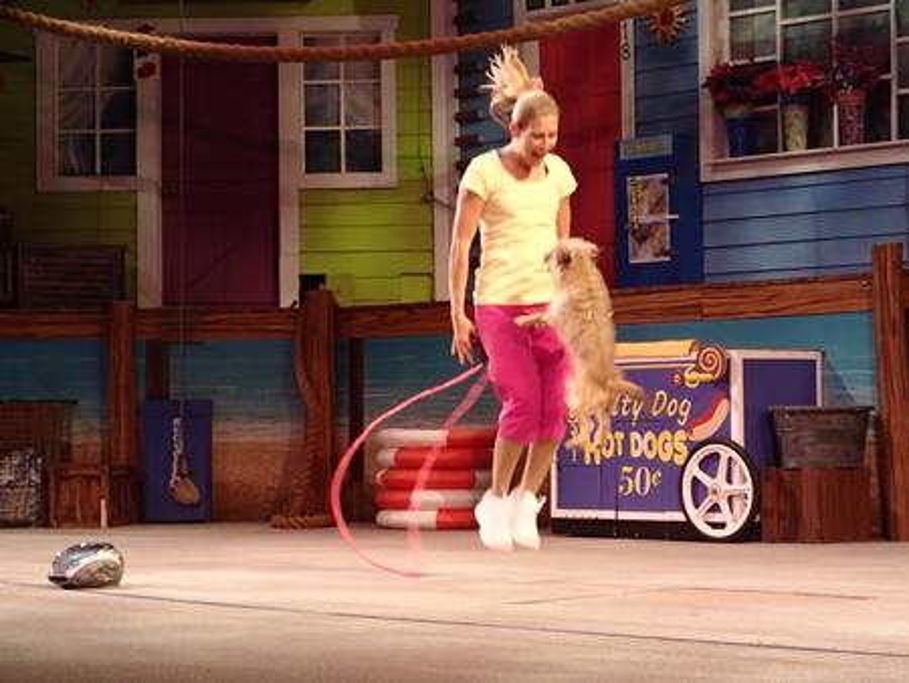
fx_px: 2102
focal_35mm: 80
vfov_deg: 18.5
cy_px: 342
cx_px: 454
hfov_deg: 24.4
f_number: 4.4
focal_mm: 14.4
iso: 500
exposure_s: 1/80
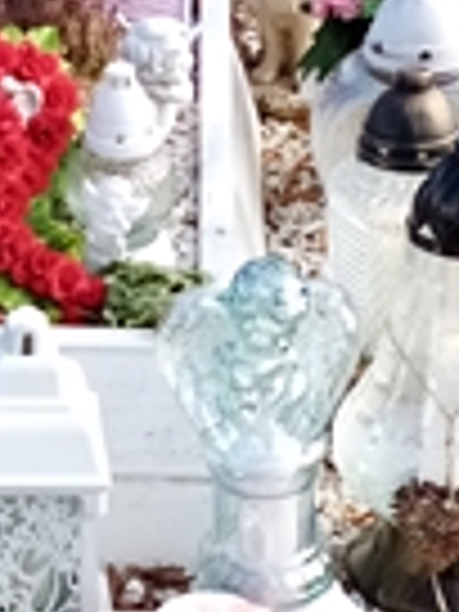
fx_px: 2157
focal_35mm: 122
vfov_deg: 16.1
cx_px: 58
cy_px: 297
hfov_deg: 12.1
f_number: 1.8
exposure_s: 1/274
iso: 103
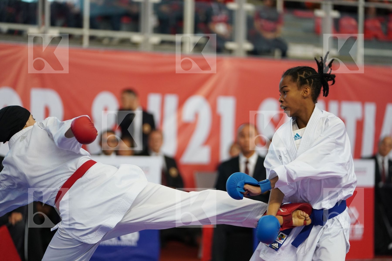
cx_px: 196
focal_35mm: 152
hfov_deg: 13.5
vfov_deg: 9.0
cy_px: 130
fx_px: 1655
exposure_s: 1/1000
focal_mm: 152
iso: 2500
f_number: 2.8
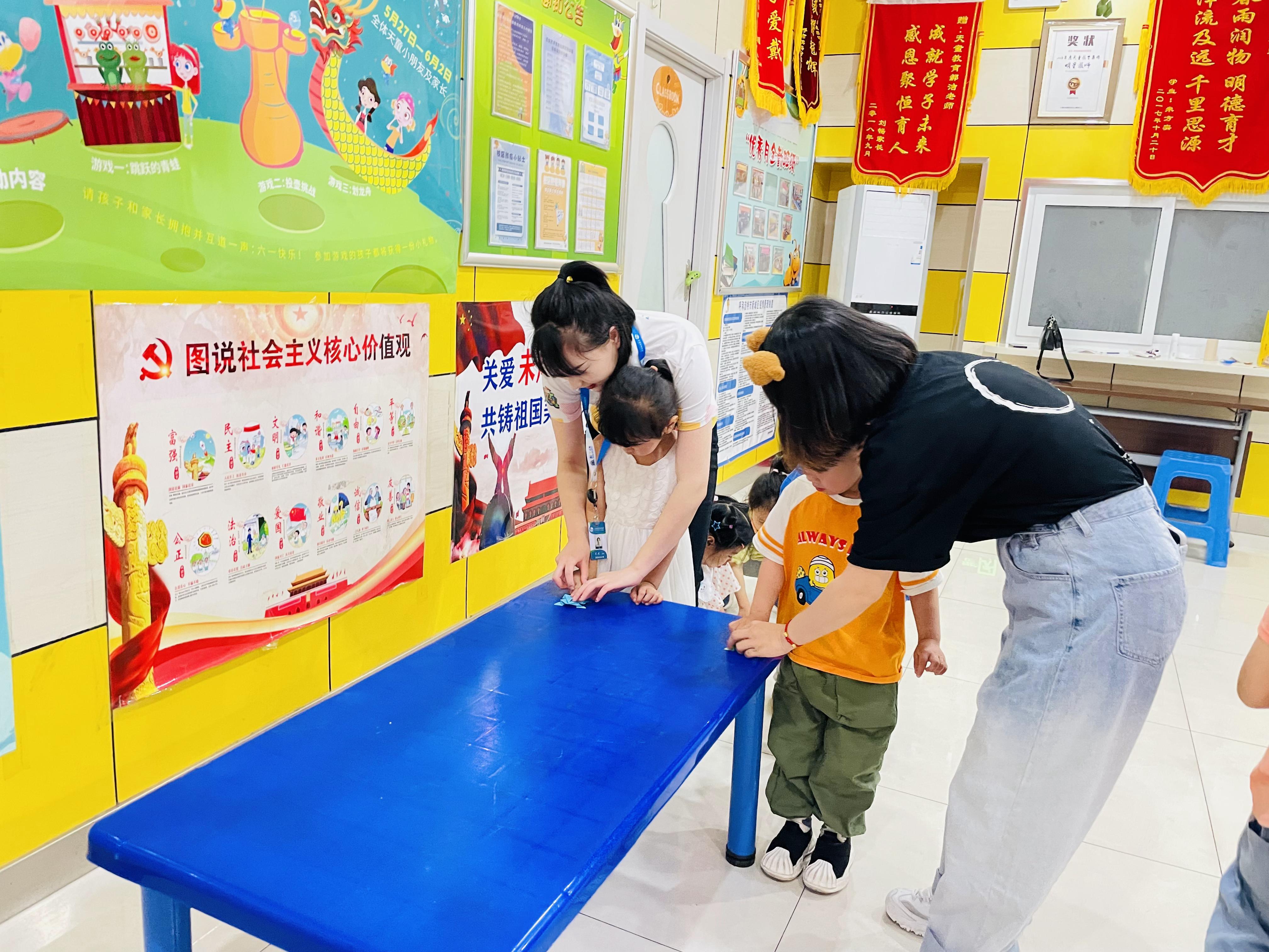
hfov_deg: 67.3
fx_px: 953
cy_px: 476
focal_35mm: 26
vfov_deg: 53.1
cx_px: 634
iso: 400
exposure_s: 1/33
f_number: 1.6
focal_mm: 4.2
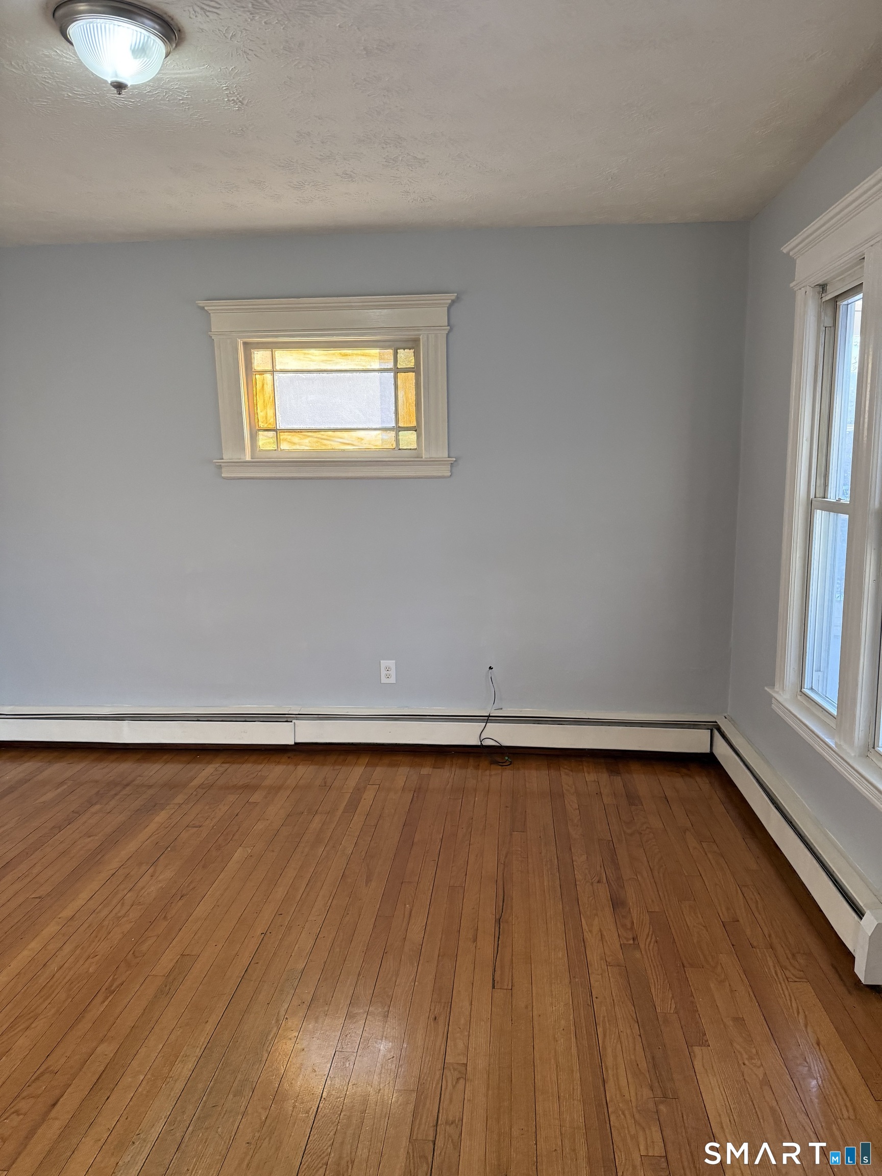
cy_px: 588
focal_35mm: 24
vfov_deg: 71.6
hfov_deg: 56.8
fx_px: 815
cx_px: 441
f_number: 1.78
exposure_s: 1/120
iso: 320
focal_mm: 6.76
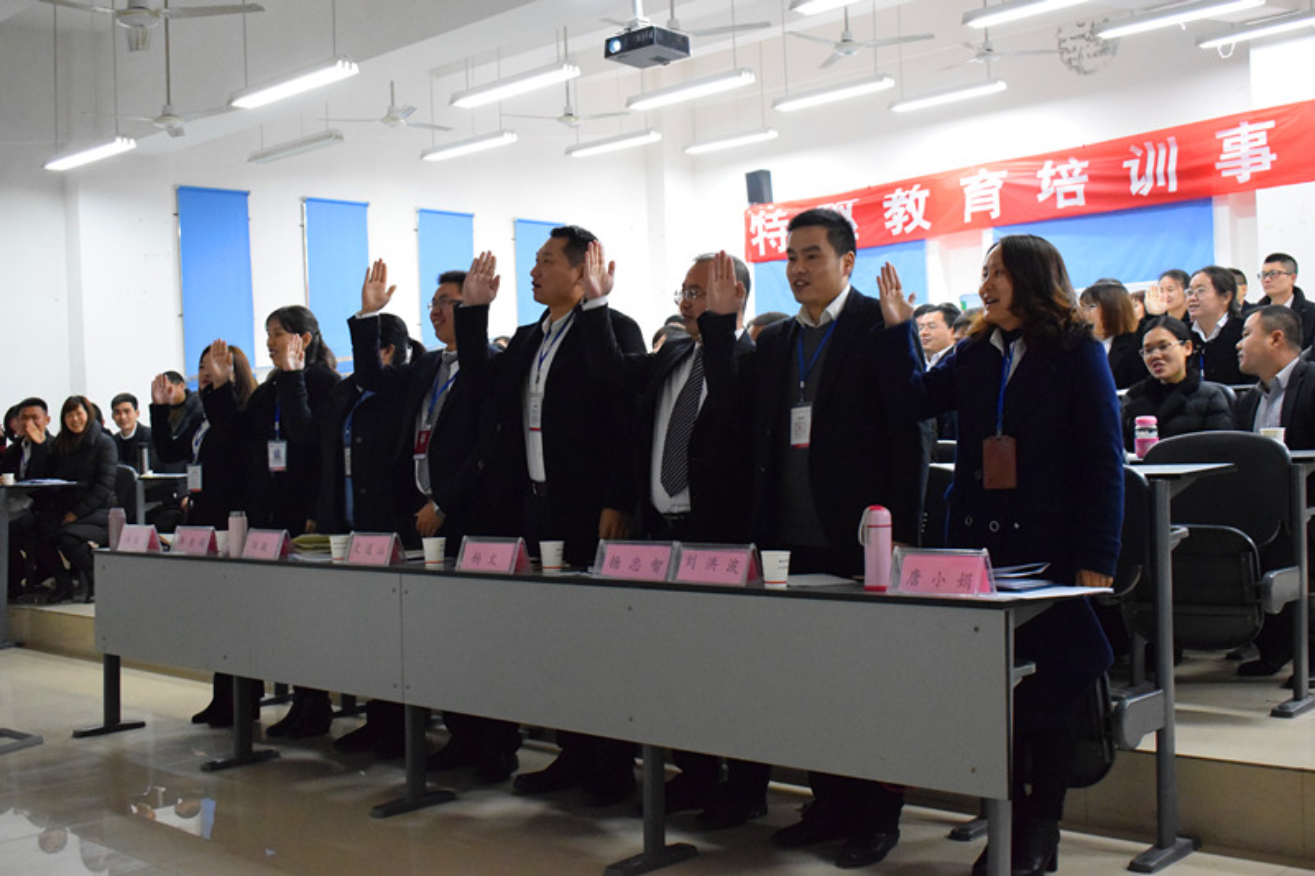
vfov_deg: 33.0
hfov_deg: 47.9
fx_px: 1479
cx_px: 658
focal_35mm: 40
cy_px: 438
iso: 6400
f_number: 5
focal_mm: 27
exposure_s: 1/100
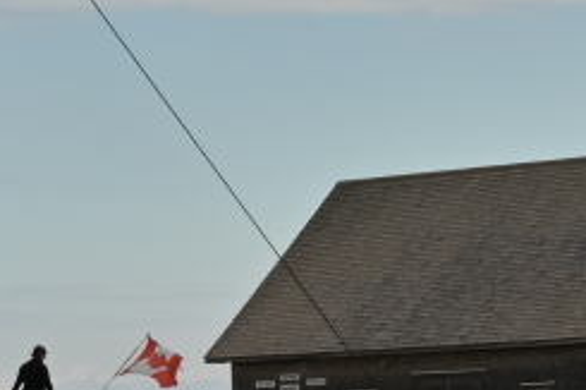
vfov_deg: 4.5
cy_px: -246
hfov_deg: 6.8
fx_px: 4945
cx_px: 387
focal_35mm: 304
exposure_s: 1/400
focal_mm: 46
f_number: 14
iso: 200
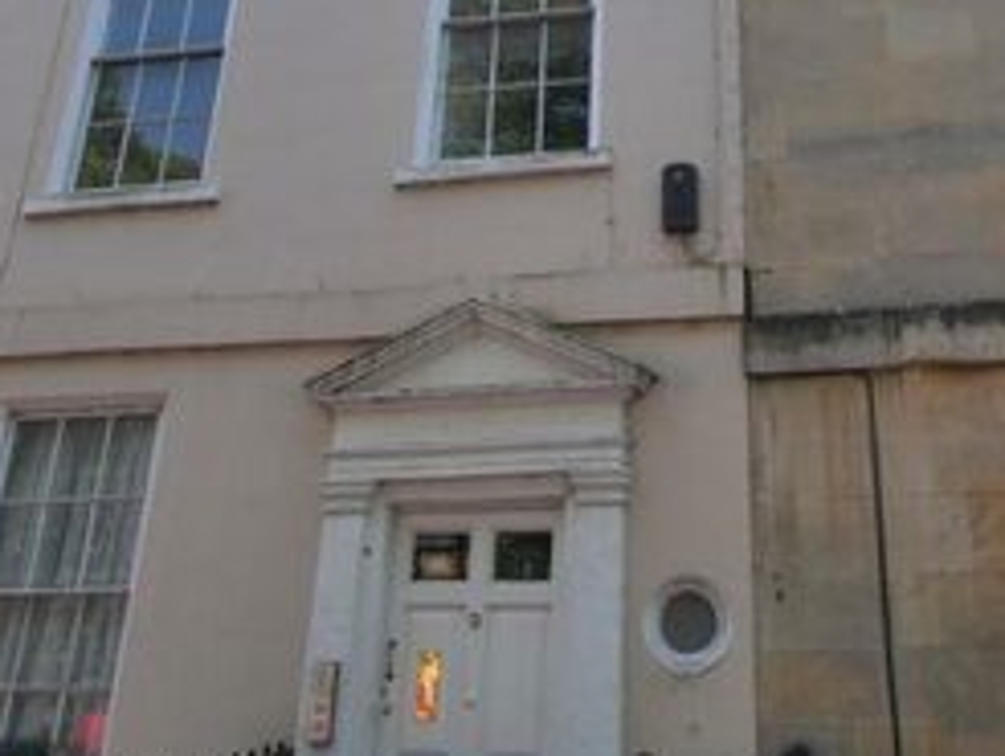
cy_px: 37
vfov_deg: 32.9
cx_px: 605
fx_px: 1192
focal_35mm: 41
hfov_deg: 45.5
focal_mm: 10
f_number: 7.1
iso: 100
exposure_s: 1/200
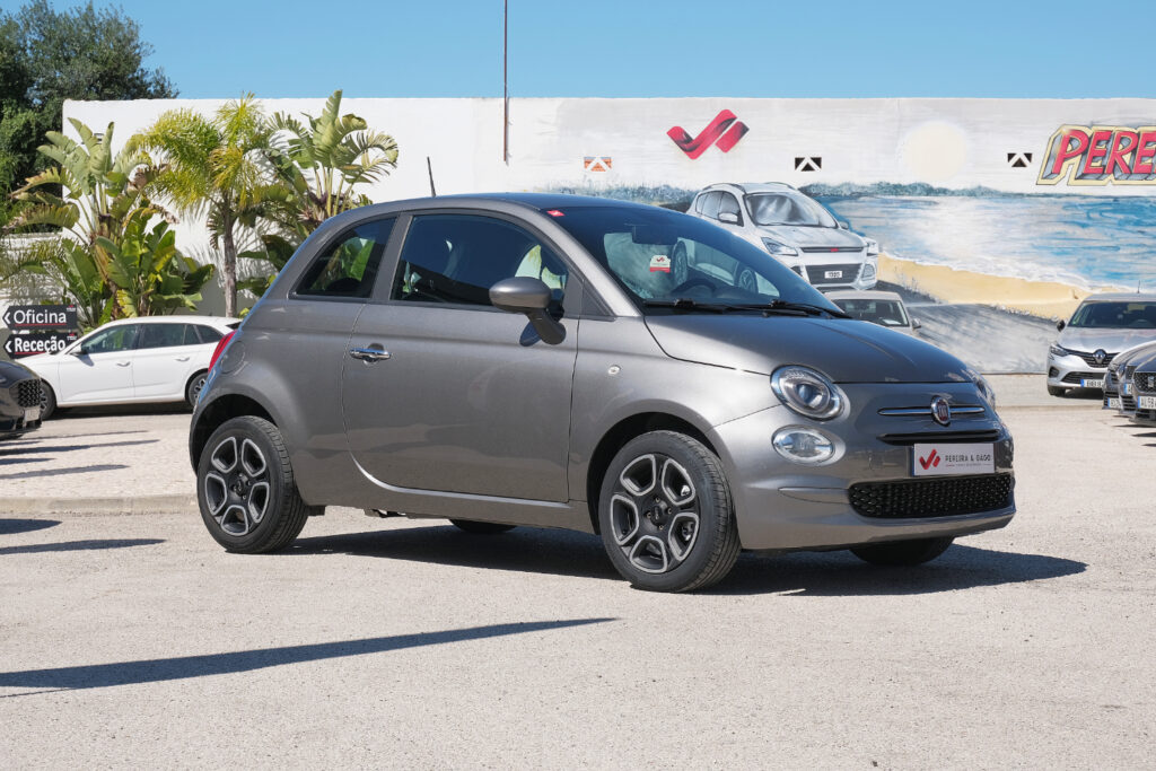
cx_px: 578
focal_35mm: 68
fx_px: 2184
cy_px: 386
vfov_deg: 20.0
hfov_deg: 29.7
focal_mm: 45
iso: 160
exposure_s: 1/320
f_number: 9
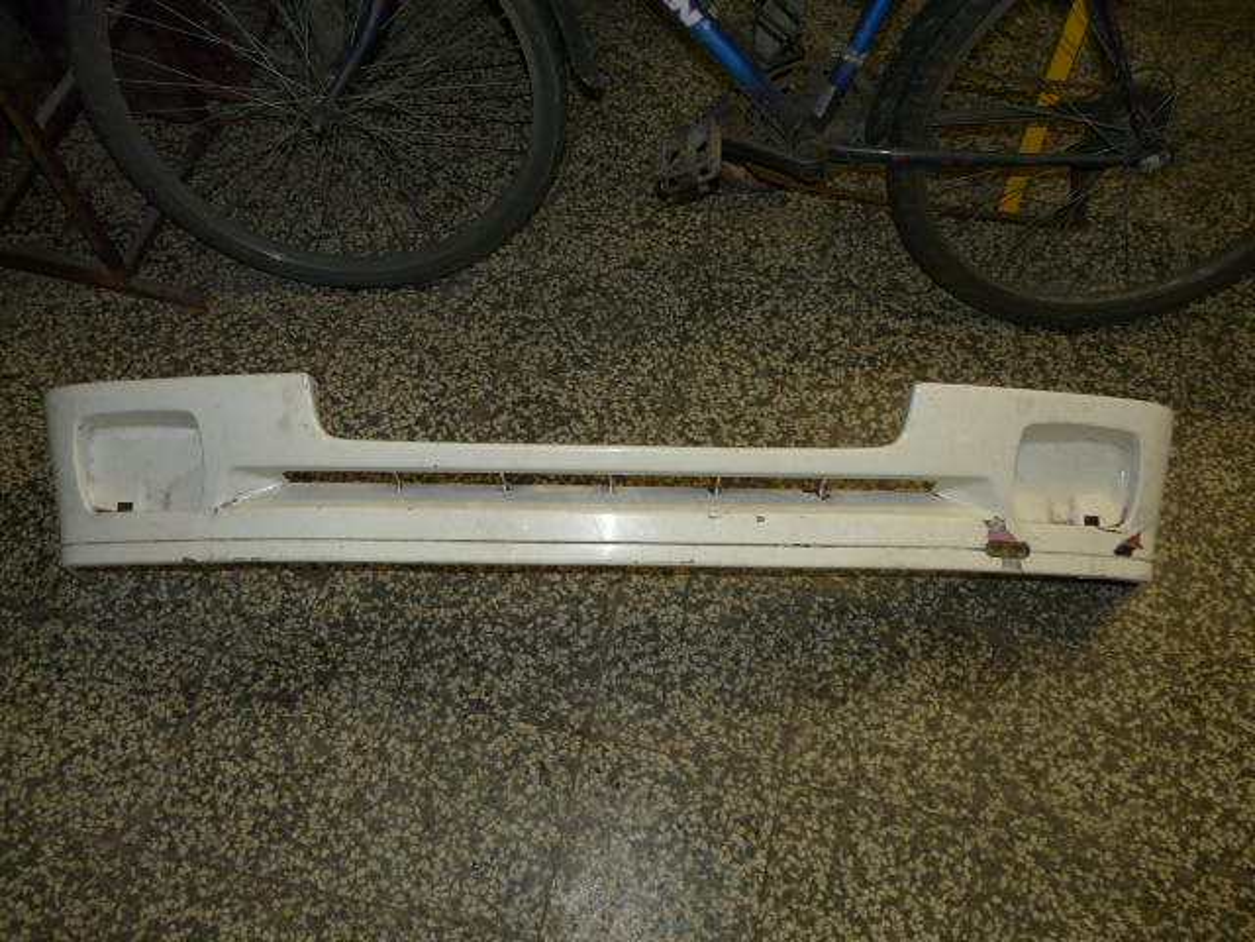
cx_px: 628
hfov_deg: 63.4
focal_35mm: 28
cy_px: 471
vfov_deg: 49.7
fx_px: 1015
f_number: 2.8
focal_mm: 4.6
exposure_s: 1/8
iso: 100
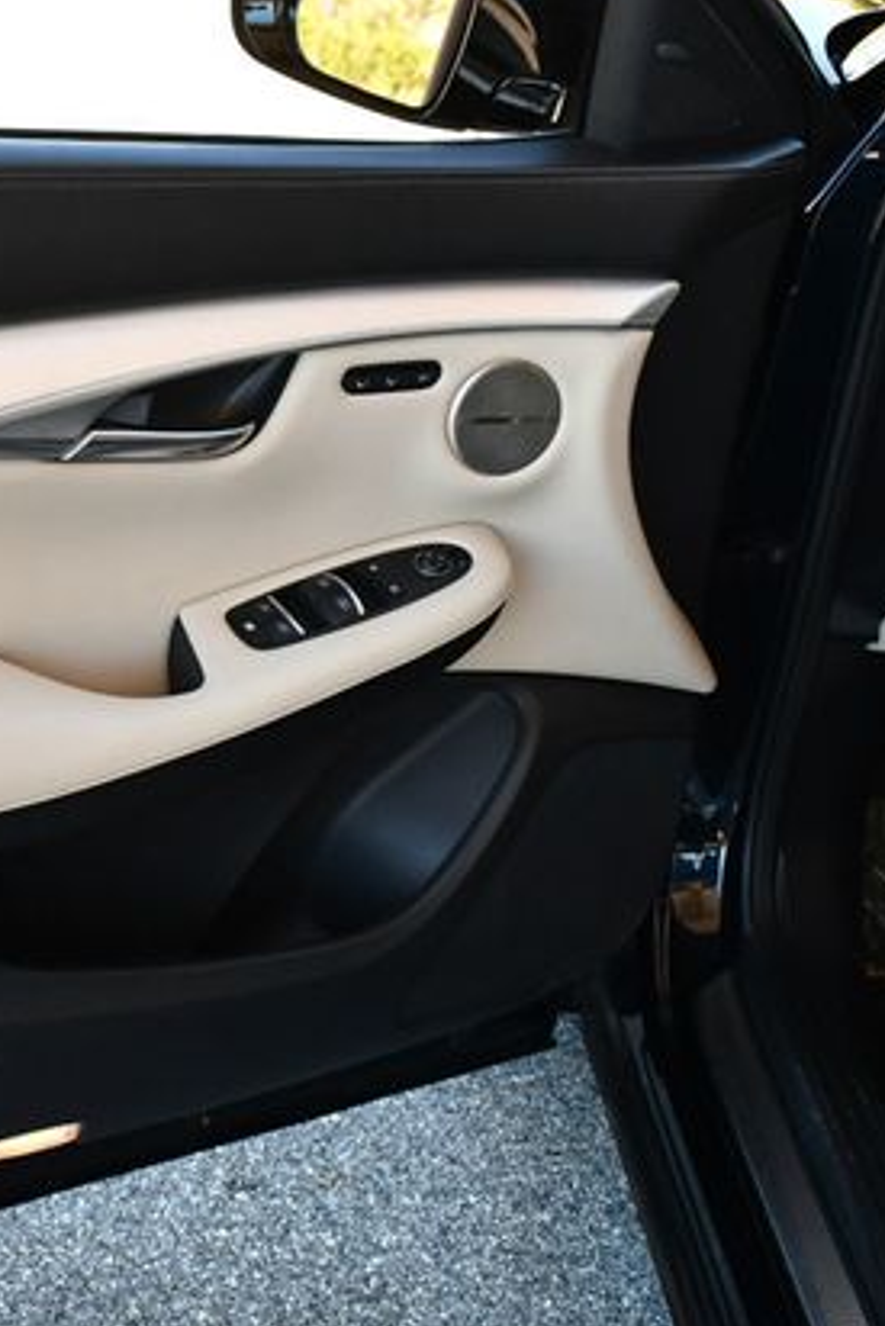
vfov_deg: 35.6
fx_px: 2063
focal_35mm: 56
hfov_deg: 23.3
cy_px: 660
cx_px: 29
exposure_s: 1/250
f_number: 4
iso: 400
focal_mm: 18
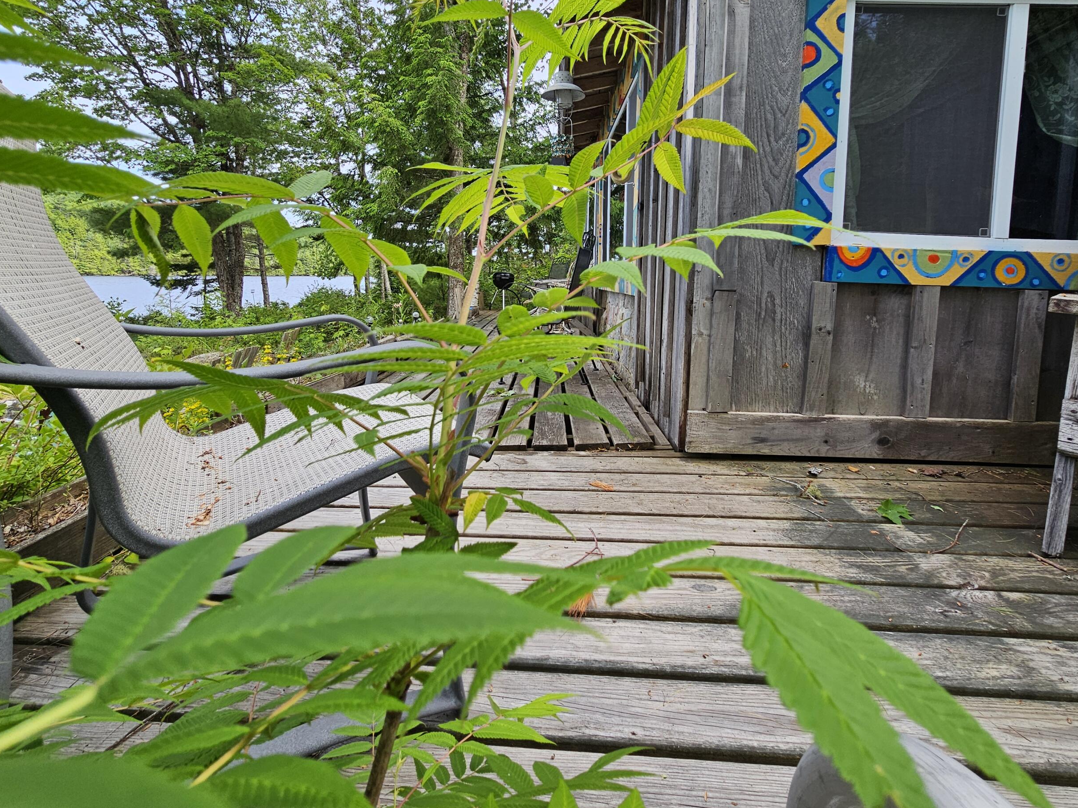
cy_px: 316
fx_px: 498
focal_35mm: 16
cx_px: 534
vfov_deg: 77.0
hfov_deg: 94.5
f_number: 2.2
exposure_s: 1/446
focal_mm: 2.2
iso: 50
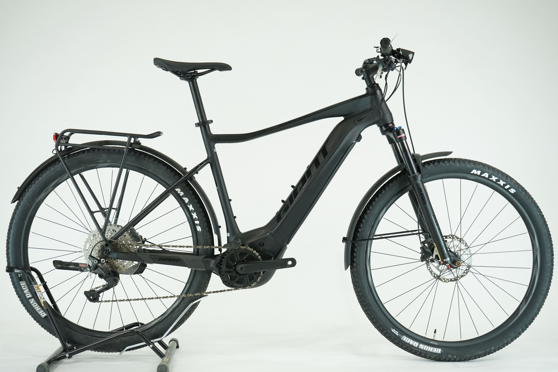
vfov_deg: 29.2
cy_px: 186
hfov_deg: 42.7
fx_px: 713
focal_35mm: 46
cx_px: 279
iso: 1600
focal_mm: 46
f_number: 5.6
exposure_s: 1/200
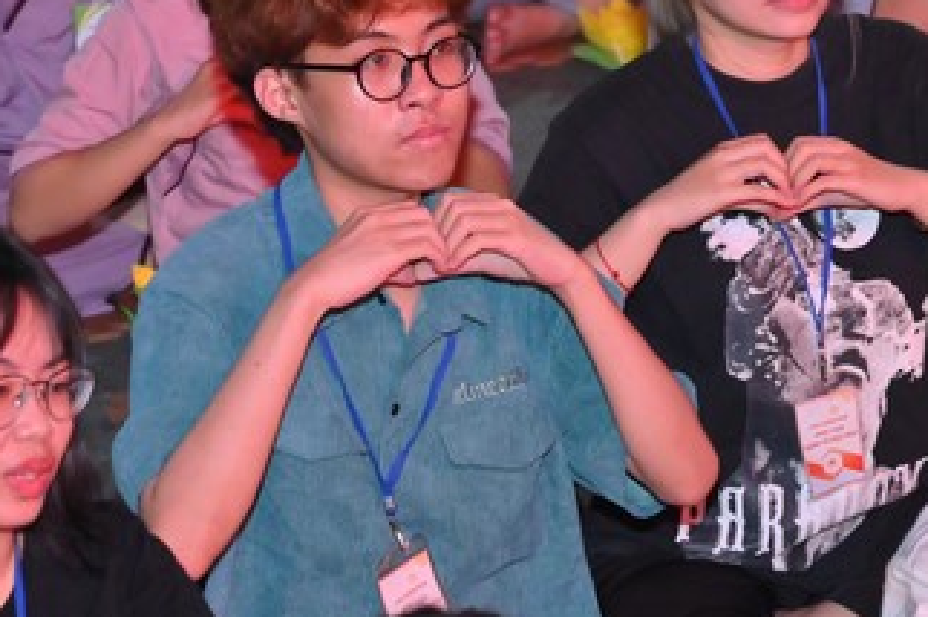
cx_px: 403
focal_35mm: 242
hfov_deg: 8.5
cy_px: 199
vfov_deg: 5.7
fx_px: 6232
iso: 3200
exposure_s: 1/50
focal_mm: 120
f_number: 6.3
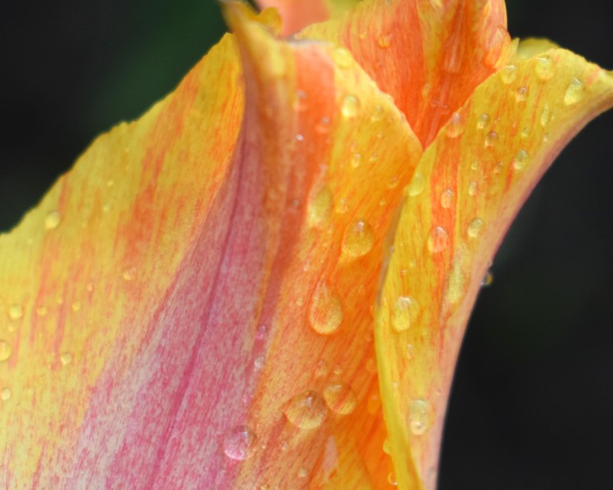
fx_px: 1868
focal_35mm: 103
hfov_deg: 18.6
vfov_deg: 14.9
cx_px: 247
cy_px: 346
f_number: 4.5
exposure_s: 1/750
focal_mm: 34
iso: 800
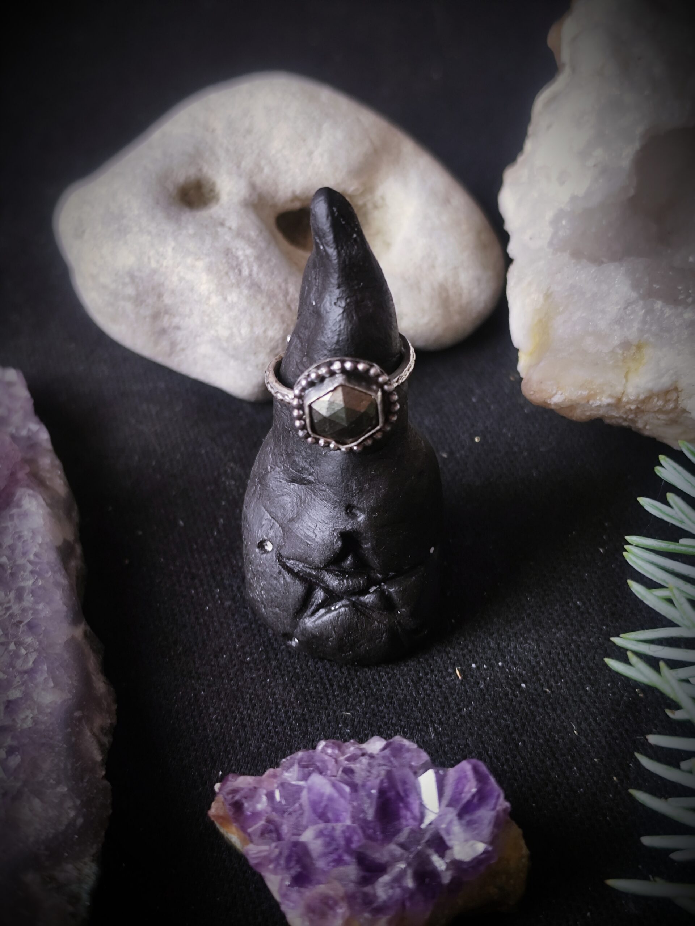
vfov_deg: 41.2
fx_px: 1231
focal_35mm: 46
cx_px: 348
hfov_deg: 31.5
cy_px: 463
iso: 125
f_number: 1.65
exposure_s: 1/25
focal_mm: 6.19
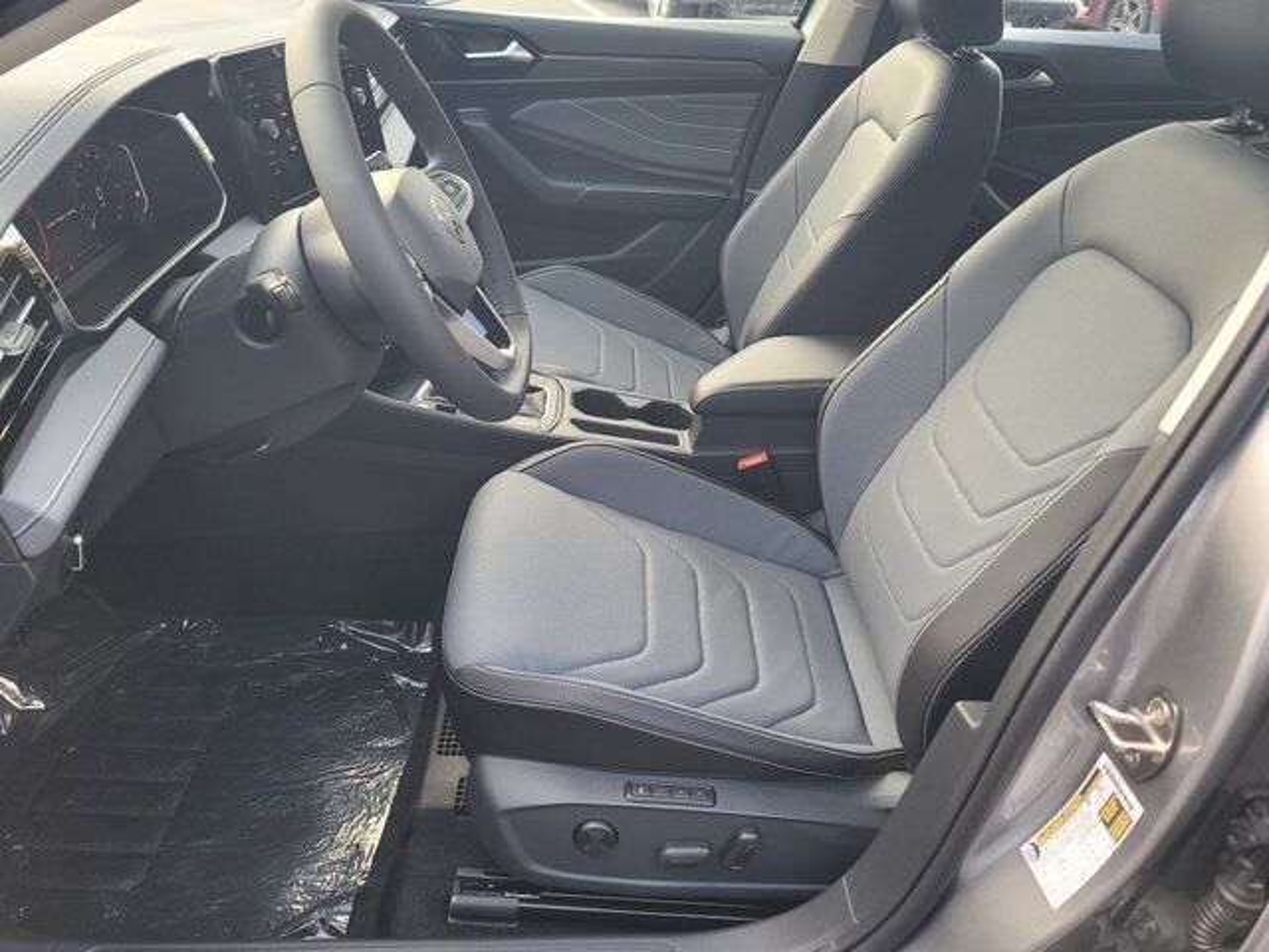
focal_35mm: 25
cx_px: 634
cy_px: 476
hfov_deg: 69.4
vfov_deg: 54.9
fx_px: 916
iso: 64
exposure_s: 1/50
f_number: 1.8
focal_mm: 7
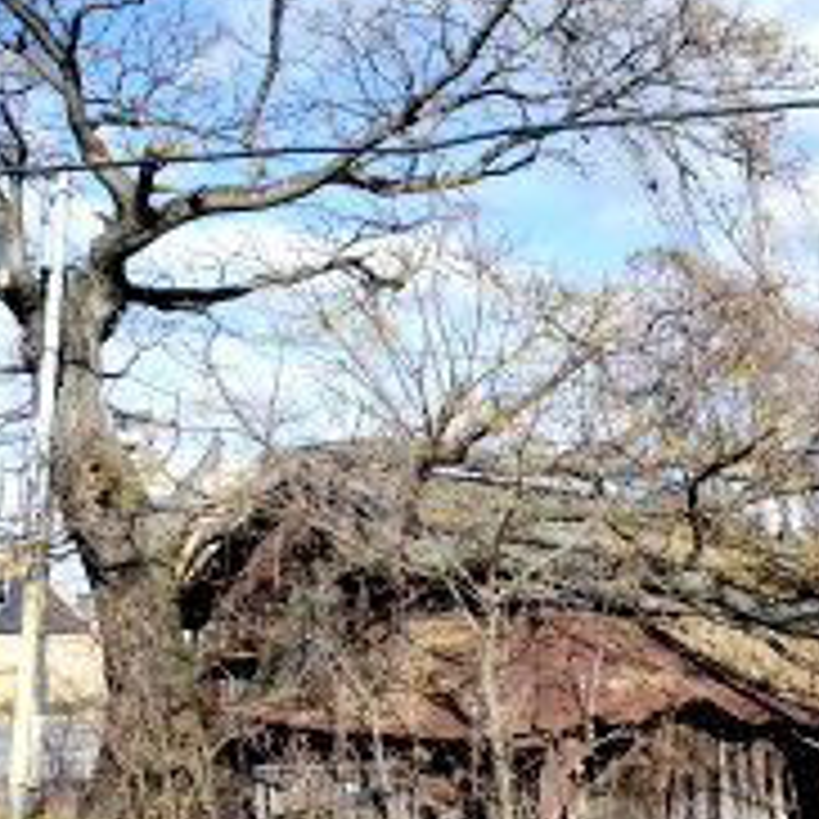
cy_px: 259
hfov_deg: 36.0
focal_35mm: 47
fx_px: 1258
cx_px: 432
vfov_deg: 35.6
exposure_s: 1/320
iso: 400
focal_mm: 22
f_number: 8
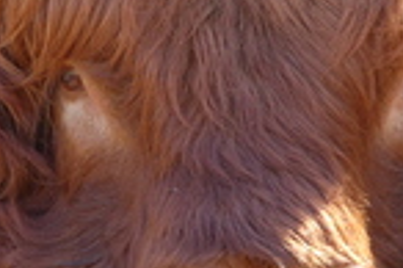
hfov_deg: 3.6
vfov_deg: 2.4
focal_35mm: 568
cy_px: 207
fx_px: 6351
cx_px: 248
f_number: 5
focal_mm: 120
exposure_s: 1/250
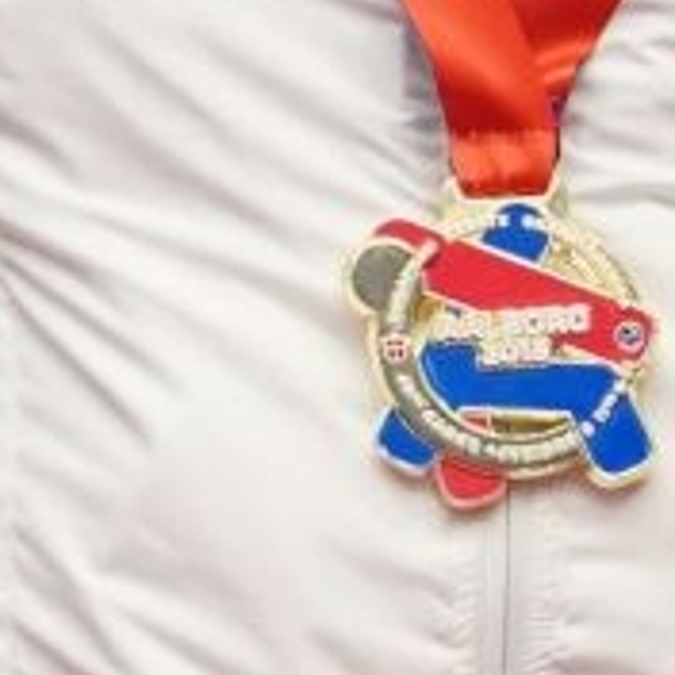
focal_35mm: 1626
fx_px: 35872
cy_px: 35
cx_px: 836
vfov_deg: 1.1
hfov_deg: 1.1
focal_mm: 187
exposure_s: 1/320
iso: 1000
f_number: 2.8
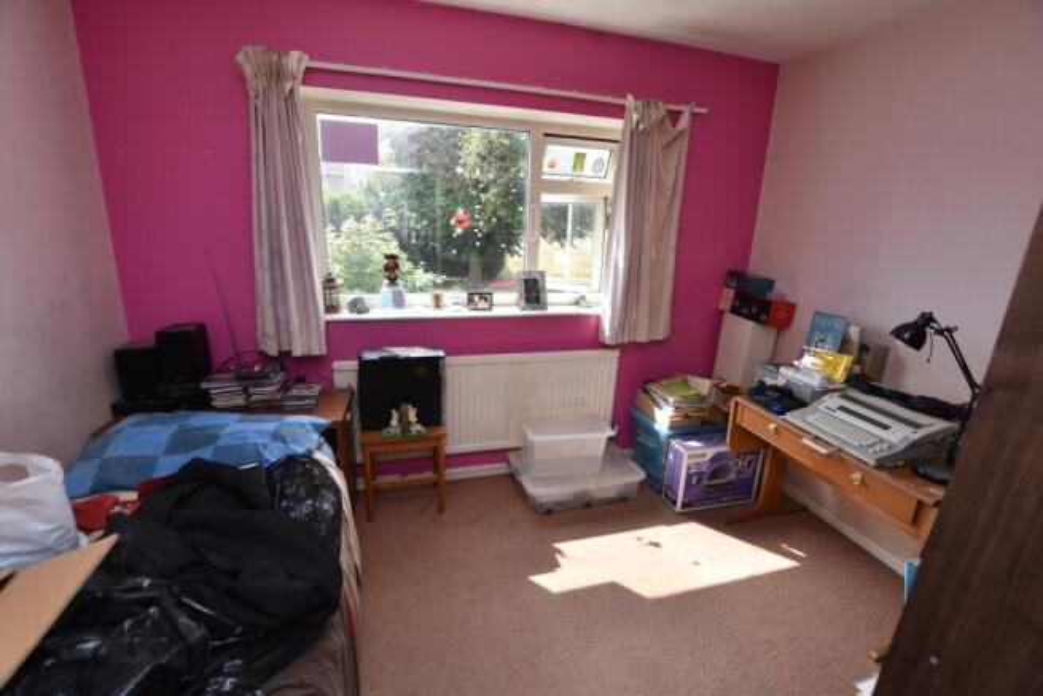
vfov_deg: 77.4
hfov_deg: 100.4
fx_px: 435
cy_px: 348
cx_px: 522
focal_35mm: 15
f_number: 5.6
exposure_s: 1/125
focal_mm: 10
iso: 100
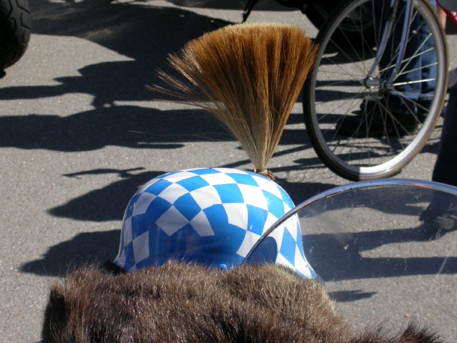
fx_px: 2033
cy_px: 172
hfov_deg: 12.8
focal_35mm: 154
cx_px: 228
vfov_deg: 9.6
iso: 100
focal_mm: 32
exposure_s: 1/341
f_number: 6.5
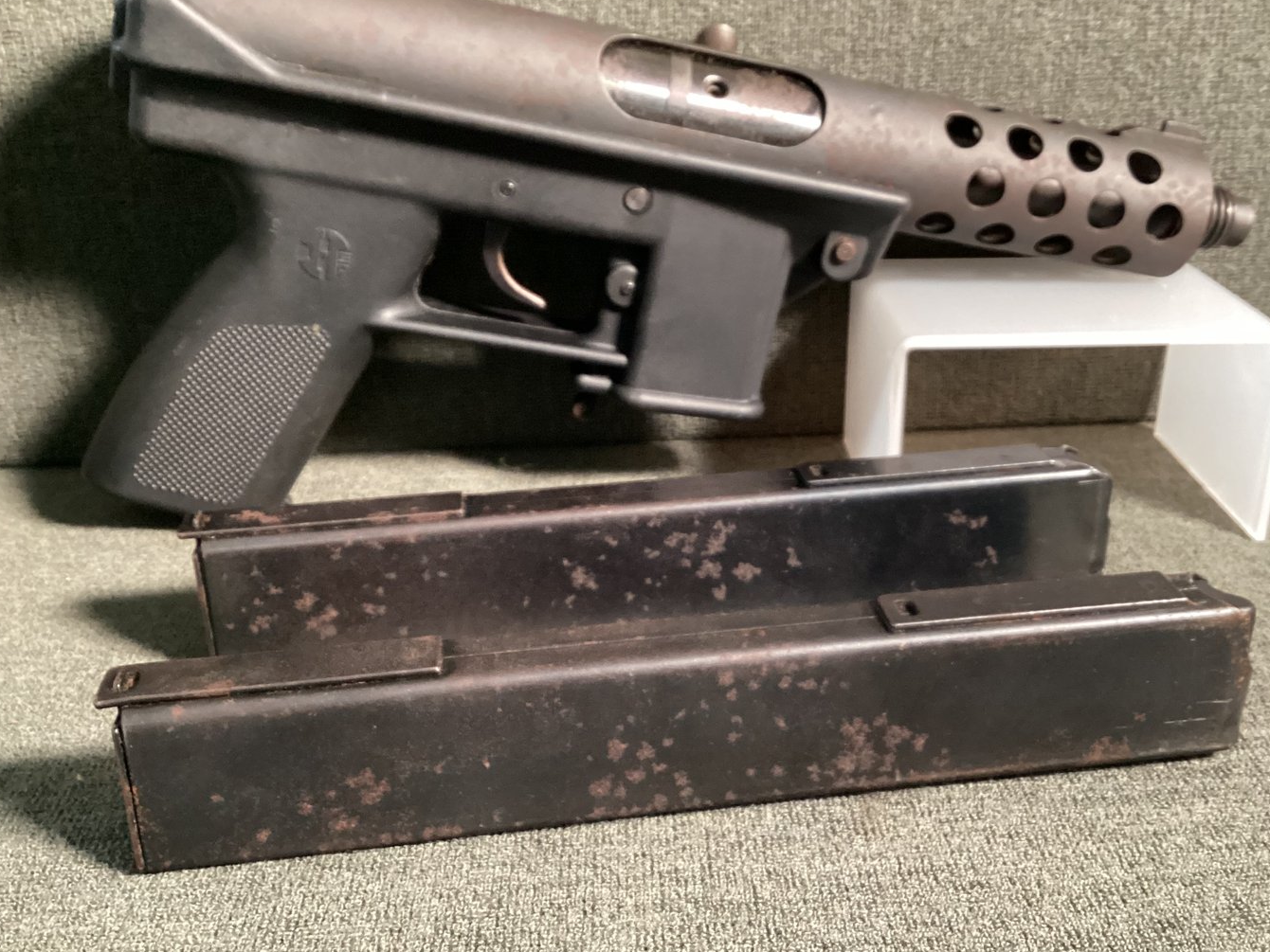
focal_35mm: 35
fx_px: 1284
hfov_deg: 52.5
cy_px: 479
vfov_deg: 40.7
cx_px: 705
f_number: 2.4
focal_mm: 3.3
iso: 400
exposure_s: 1/30
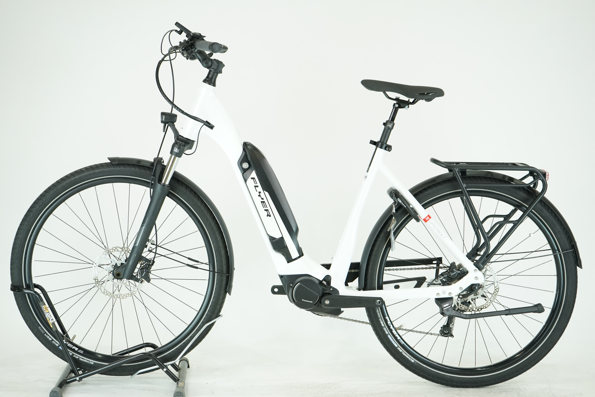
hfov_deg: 33.9
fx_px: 975
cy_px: 198
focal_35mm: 59
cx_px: 298
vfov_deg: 23.0
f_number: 5.6
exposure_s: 1/200
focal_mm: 59
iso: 1600
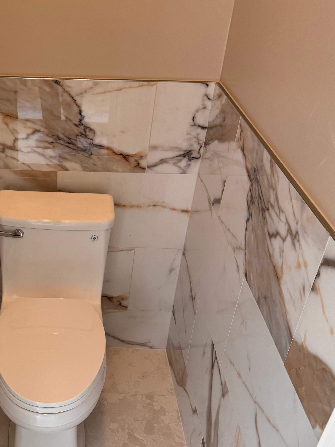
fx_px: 529
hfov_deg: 33.8
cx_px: 56
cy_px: 264
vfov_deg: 45.6
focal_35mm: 41
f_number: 1.78
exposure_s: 1/60
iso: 250
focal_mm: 6.76
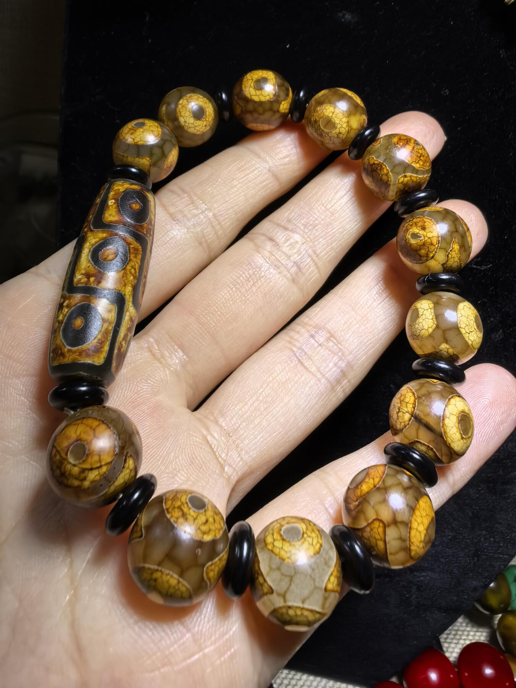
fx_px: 537
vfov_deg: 65.3
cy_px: 344
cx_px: 258
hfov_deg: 51.4
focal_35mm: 27
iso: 50
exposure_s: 1/100
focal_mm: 1.95
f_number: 2.2
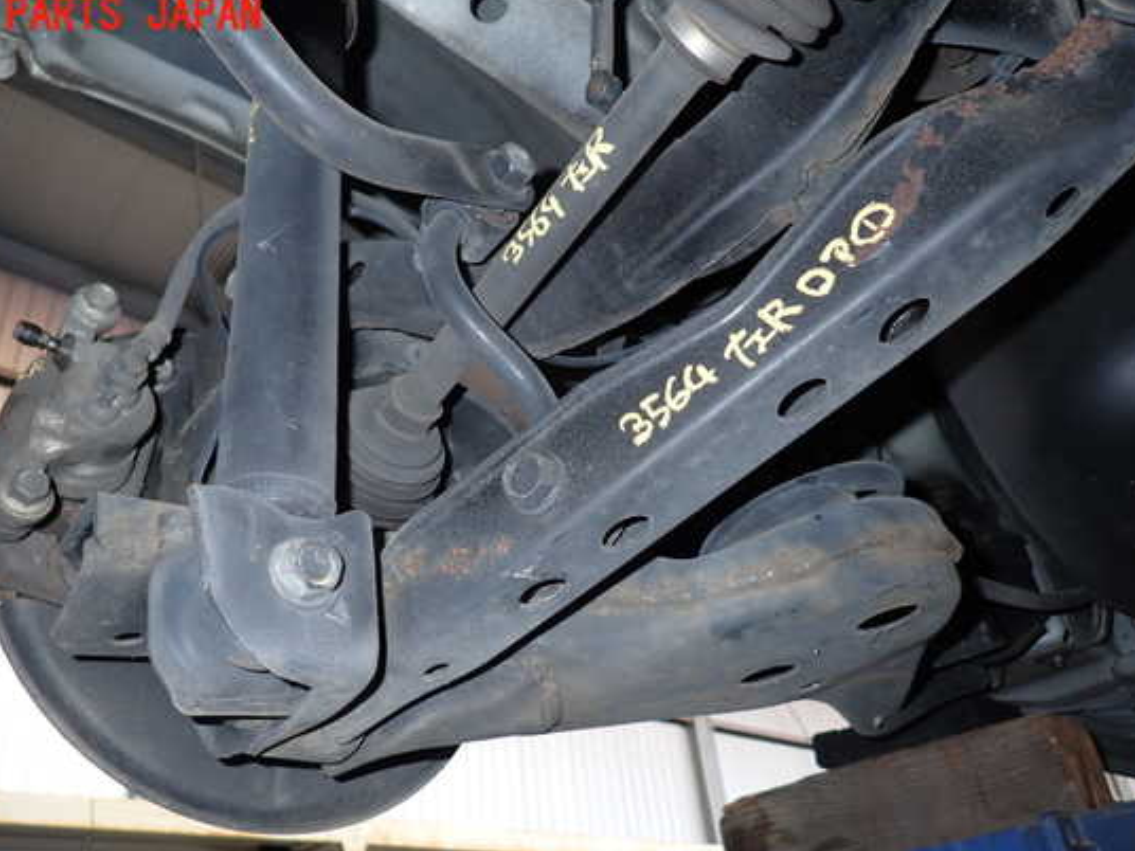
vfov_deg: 49.7
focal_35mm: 28
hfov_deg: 63.3
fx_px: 918
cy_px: 466
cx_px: 512
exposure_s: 1/30
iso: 200
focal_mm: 4.5
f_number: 2
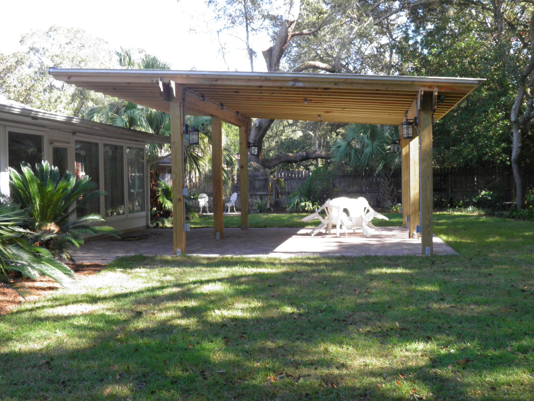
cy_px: 200
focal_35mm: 39
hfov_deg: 47.9
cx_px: 267
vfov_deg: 36.8
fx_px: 602
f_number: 4.5
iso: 100
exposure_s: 1/60
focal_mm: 7.1
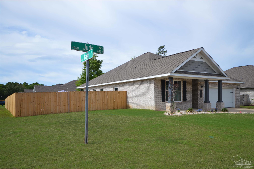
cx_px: 127
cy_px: 84
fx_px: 211
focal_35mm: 30
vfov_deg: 43.5
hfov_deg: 62.0
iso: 100
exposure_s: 1/250
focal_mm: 20
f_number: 8
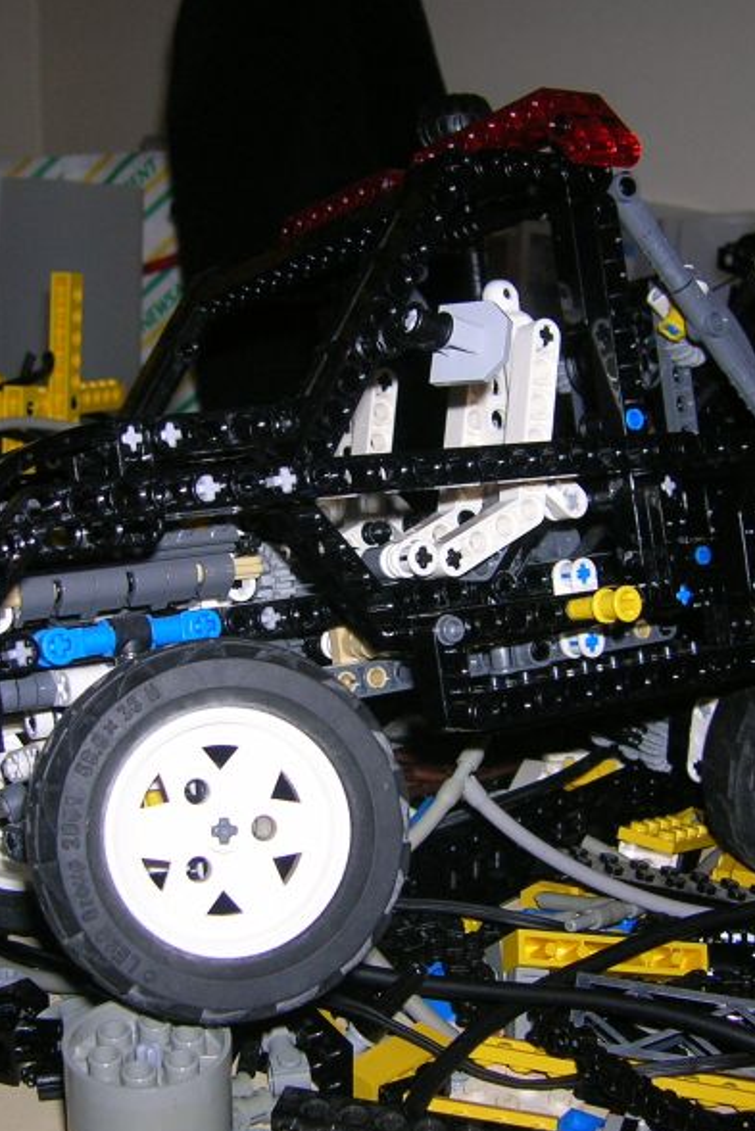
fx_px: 1509
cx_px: 361
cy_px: 568
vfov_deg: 41.1
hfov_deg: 28.1
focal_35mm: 48
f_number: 2.9
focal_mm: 5.7
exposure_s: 1/60.1
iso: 50
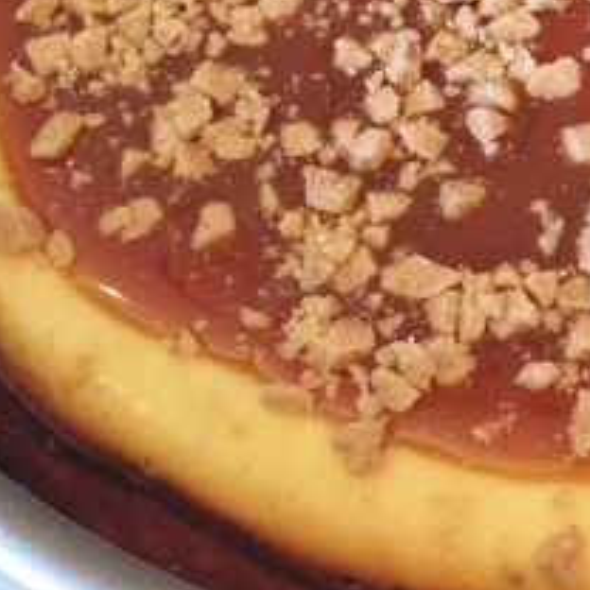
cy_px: -20
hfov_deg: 21.2
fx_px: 1523
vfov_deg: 21.1
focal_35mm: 79
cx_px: 576
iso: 40
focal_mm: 4.15
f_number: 2.2
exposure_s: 1/15
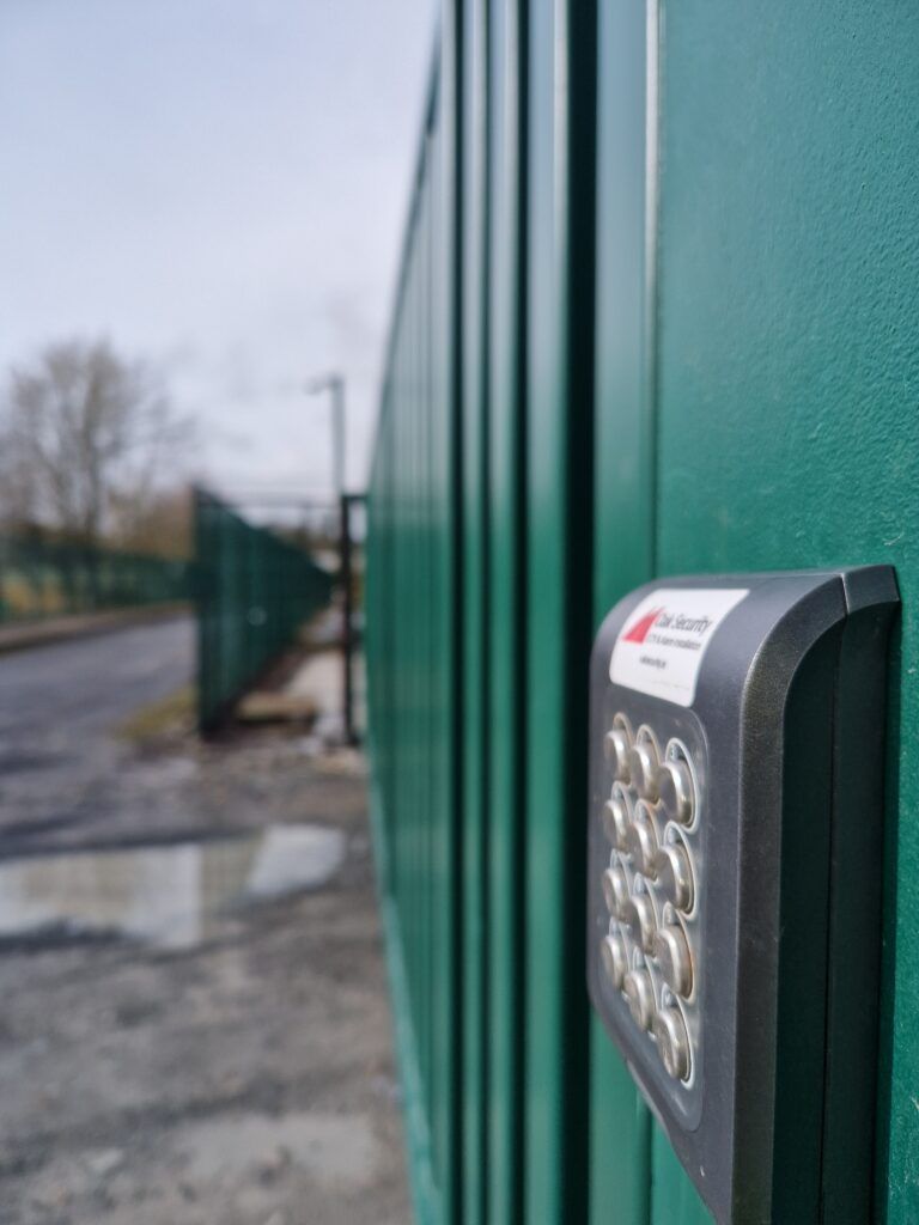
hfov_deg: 58.9
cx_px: 460
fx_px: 814
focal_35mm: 23
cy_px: 612
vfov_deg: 73.9
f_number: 1.8
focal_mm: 5.4
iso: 50
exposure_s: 1/1715
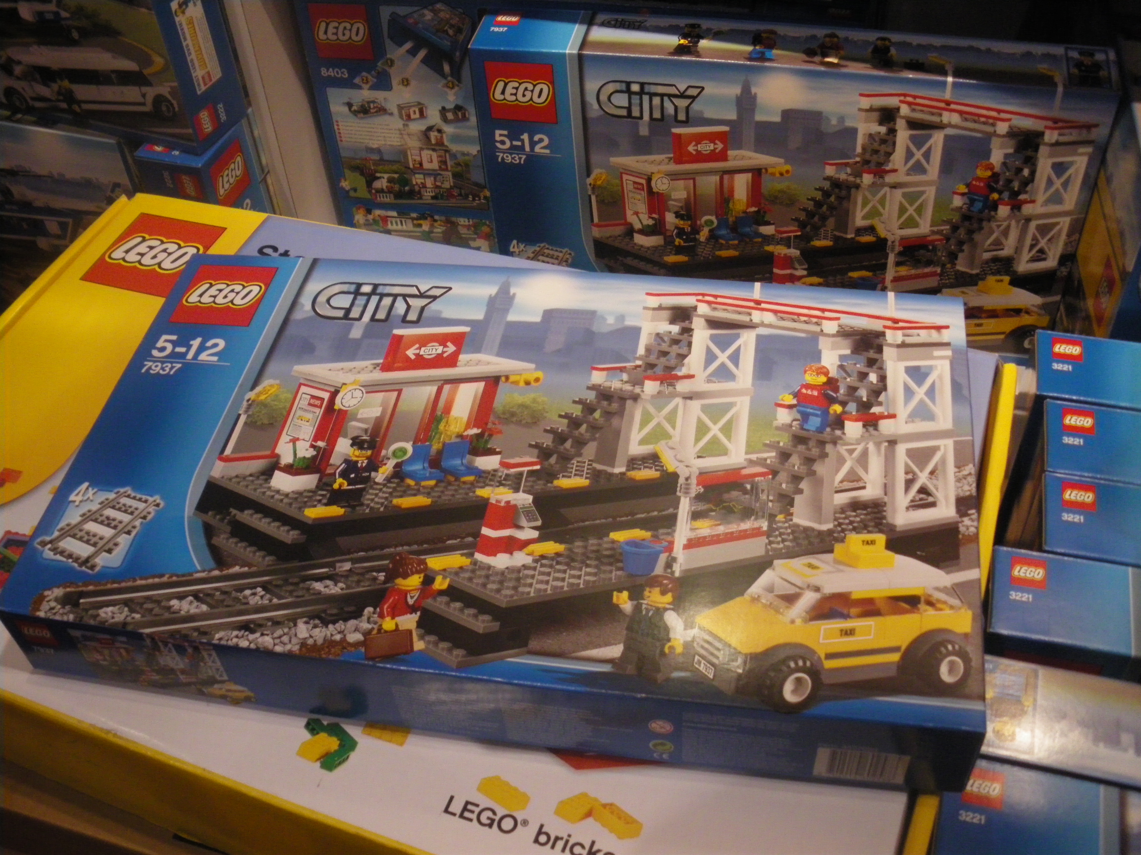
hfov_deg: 51.4
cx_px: 570
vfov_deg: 39.7
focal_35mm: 36
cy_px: 428
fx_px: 1187
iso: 400
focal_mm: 6.3
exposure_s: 1/60
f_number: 3.5
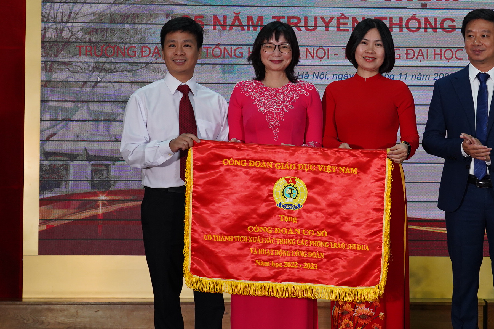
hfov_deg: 22.5
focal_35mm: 89
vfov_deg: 15.3
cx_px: 408
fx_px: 1220
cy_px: 157
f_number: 5.6
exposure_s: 1/250
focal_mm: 53
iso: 2000
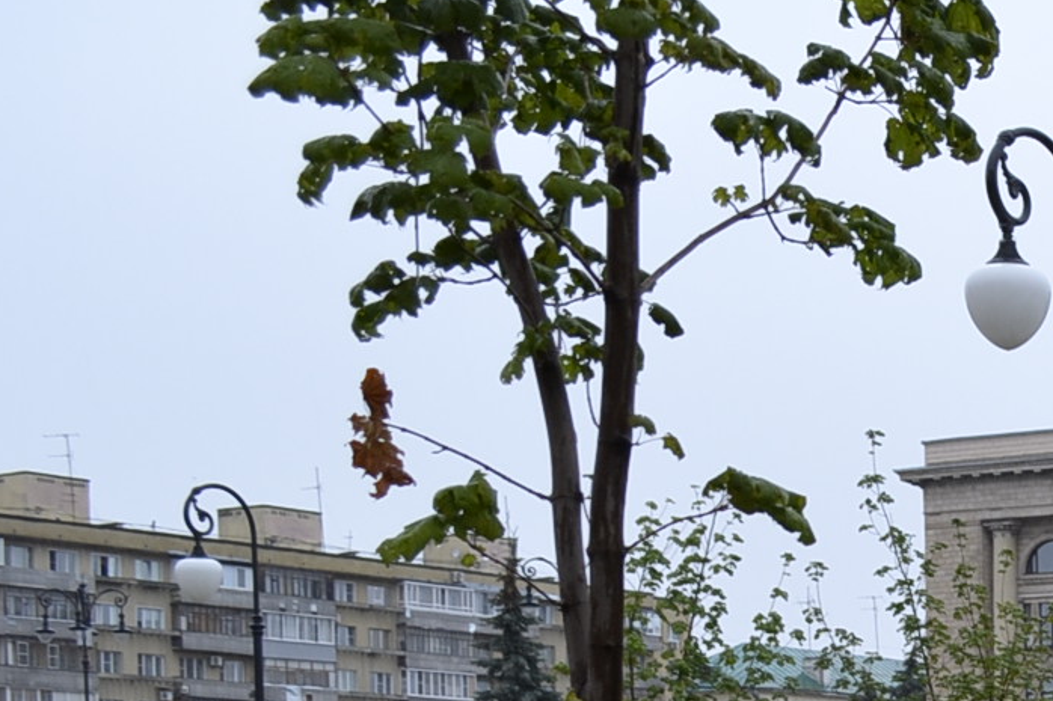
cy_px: 1078
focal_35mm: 99
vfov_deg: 13.0
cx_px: 1536
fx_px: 2895
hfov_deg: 18.5
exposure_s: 1/125
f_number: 5.6
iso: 220
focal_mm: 20
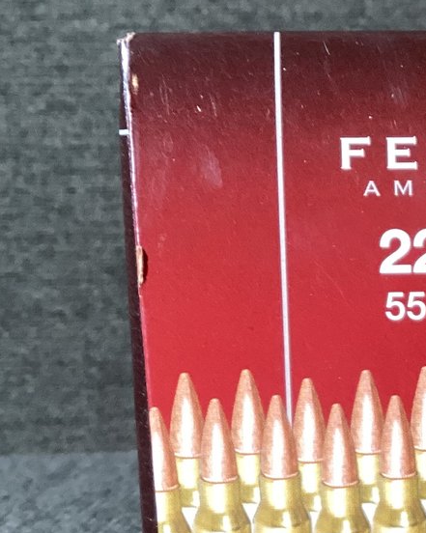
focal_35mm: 83
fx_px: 1309
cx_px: 522
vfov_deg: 22.7
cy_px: 436
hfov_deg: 17.5
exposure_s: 1/50
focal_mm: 3.3
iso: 160
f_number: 2.4
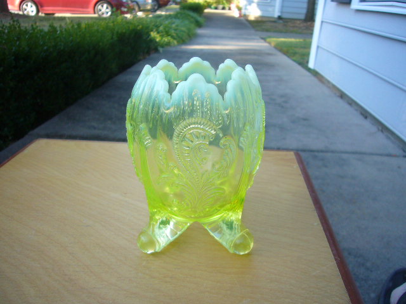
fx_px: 328
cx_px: 203
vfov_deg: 49.7
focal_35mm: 28
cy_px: 152
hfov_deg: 63.4
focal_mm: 4.6
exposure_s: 1/100
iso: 80
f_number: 2.8
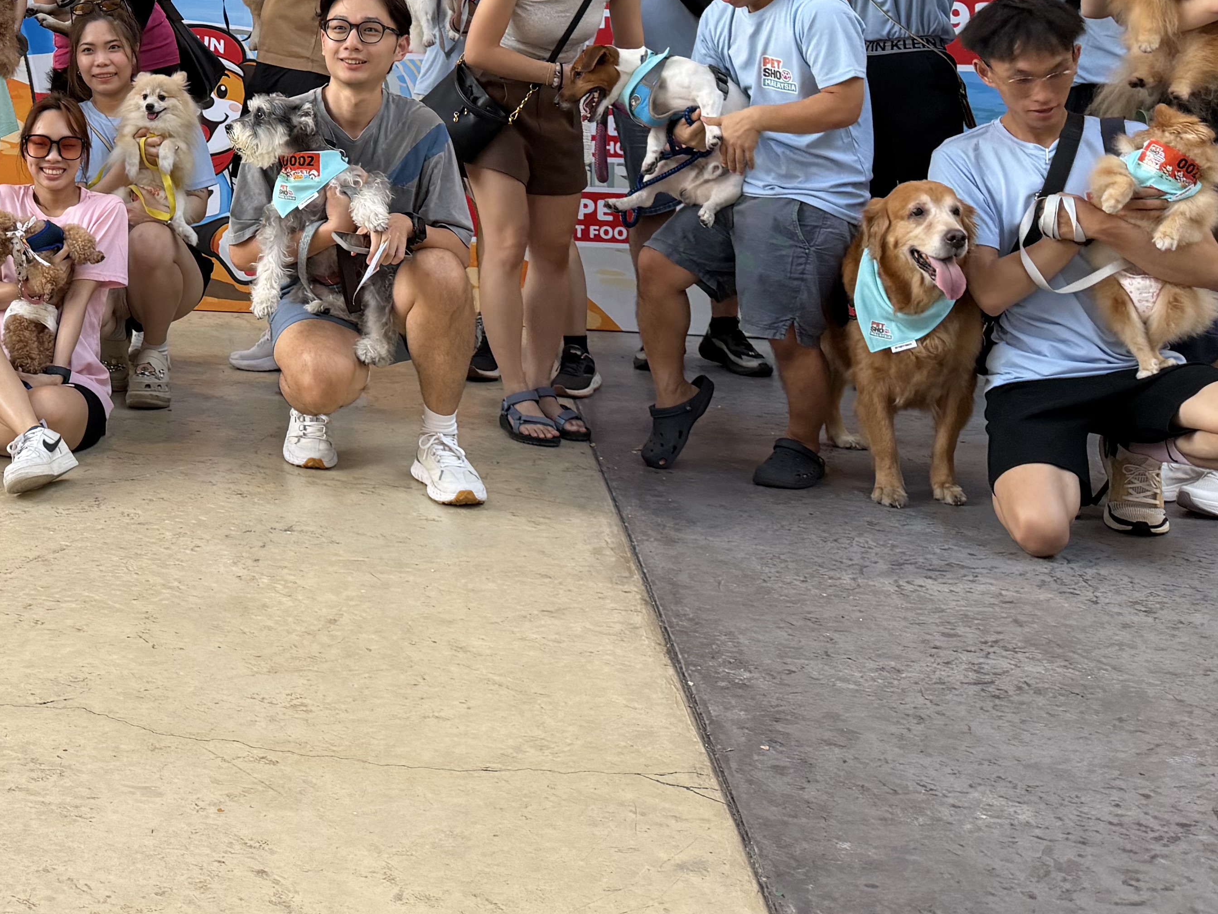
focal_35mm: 51
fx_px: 1794
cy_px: -22
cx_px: 141
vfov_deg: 26.8
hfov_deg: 35.5
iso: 160
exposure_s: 1/100
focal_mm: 6.76
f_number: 1.78
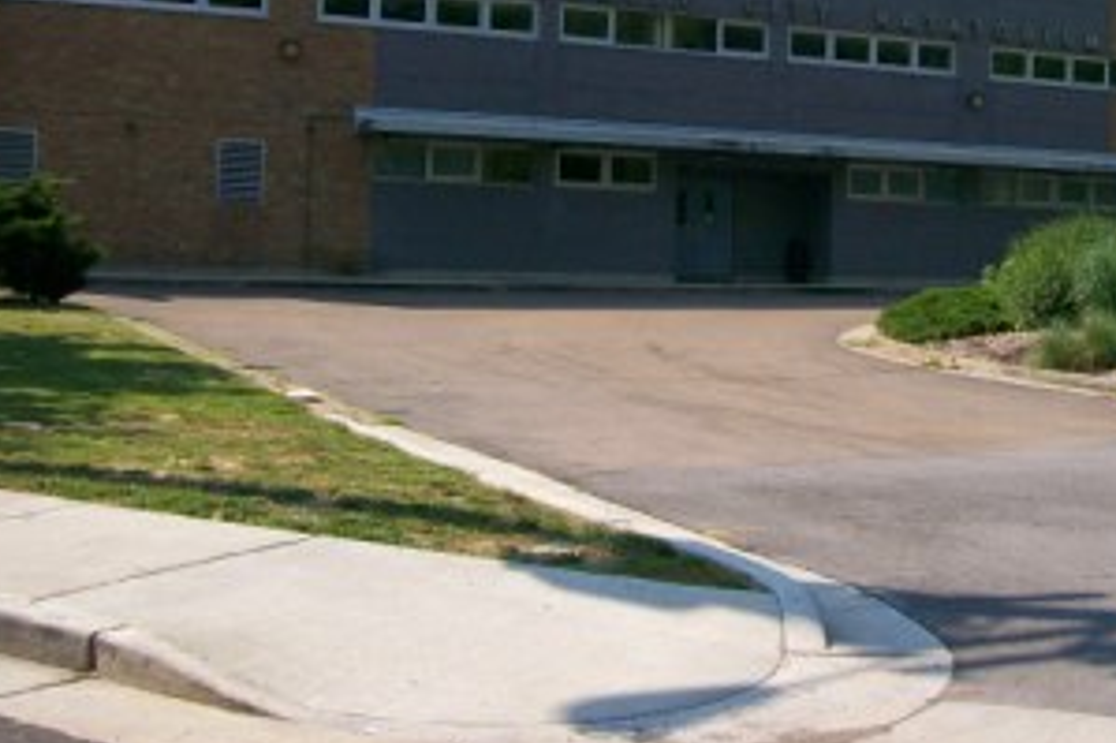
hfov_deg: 35.0
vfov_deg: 23.8
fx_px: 1735
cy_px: 136
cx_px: 806
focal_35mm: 56
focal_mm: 6
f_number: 4.8
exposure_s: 1/507
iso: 80
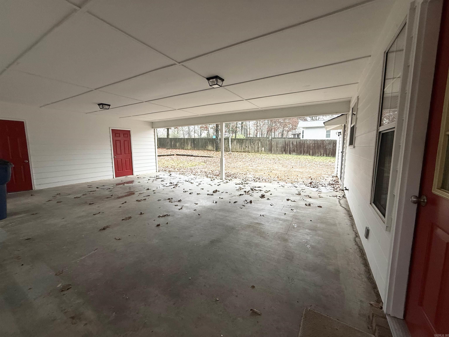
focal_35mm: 14
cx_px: 224
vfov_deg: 85.7
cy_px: 168
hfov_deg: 102.1
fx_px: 182
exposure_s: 1/99
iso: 100
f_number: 2.2
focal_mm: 2.22
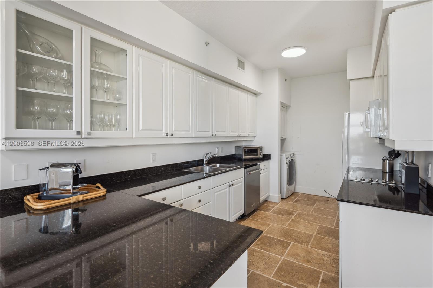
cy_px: 144
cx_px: 216
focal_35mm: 17
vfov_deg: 70.3
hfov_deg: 93.3
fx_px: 204
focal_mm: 17
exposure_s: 1/60
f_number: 8
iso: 250
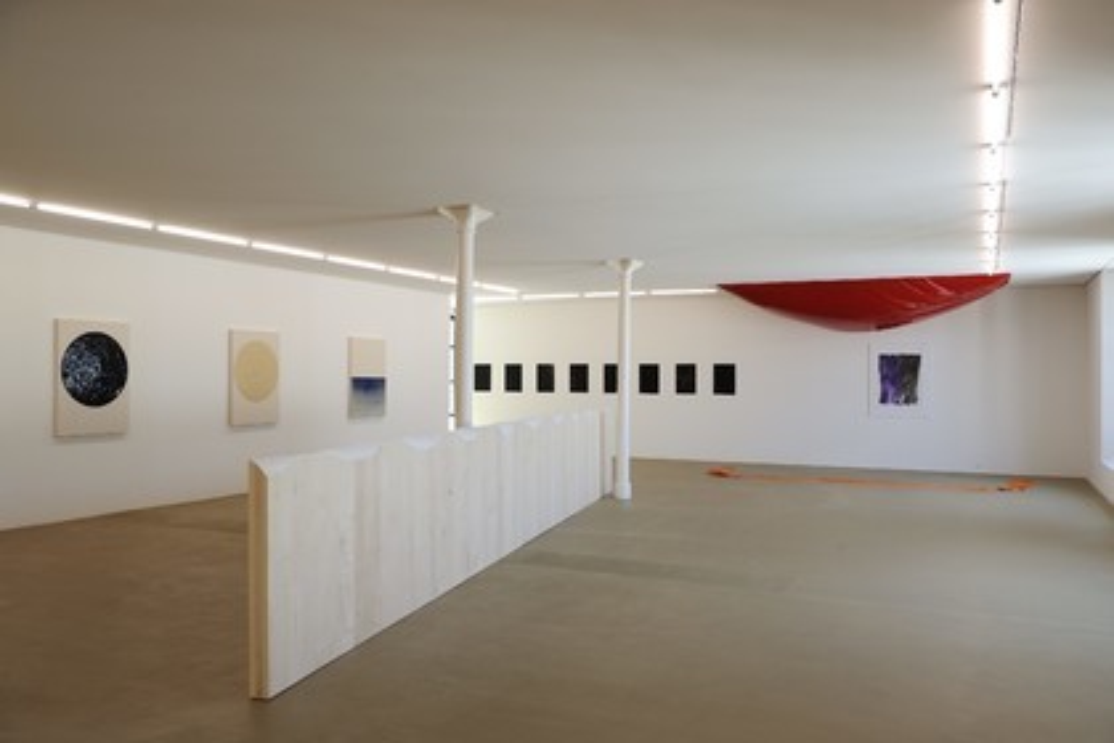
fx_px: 897
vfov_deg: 45.0
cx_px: 557
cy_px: 372
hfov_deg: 63.7
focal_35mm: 29
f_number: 6.3
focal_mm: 29
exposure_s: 1/60
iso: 400
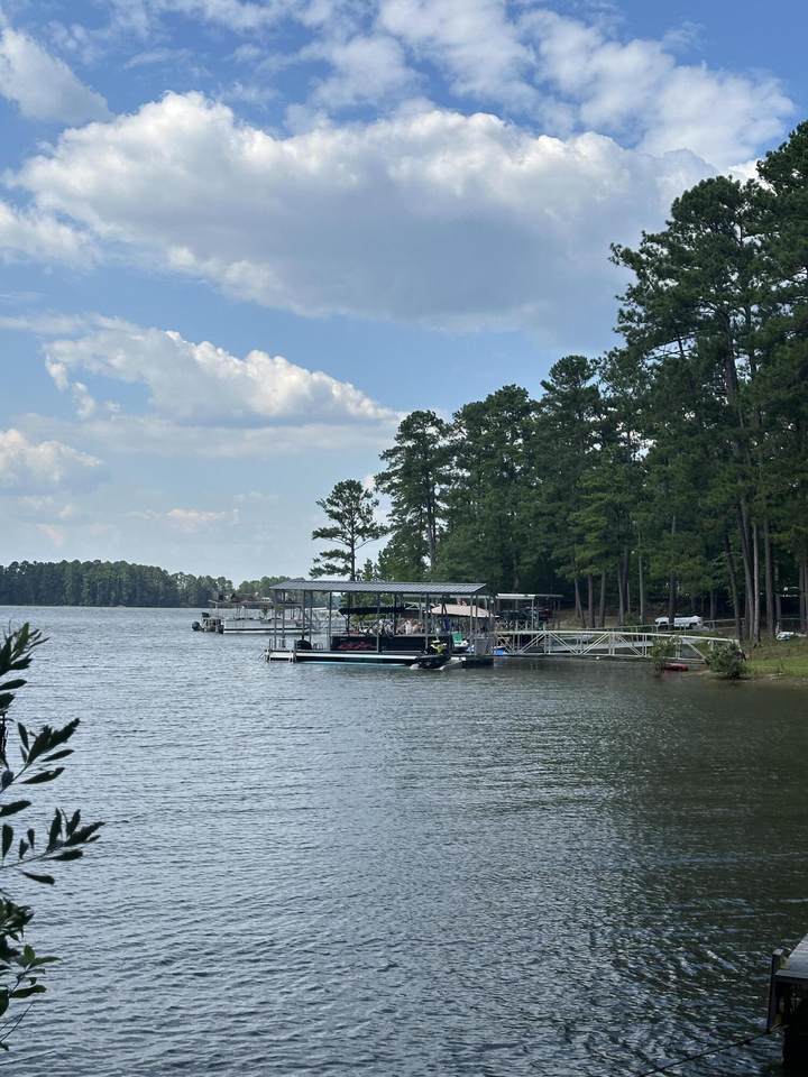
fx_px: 1494
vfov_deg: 39.7
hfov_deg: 30.3
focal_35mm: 48
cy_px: 538
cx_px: 404
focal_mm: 6.86
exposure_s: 1/3597
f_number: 1.78
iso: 64
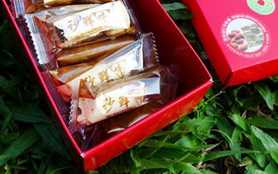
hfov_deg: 42.7
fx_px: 356
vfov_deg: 26.2
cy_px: 8
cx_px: 137
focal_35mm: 47
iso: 125
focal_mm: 8.8
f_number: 4
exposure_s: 1/125
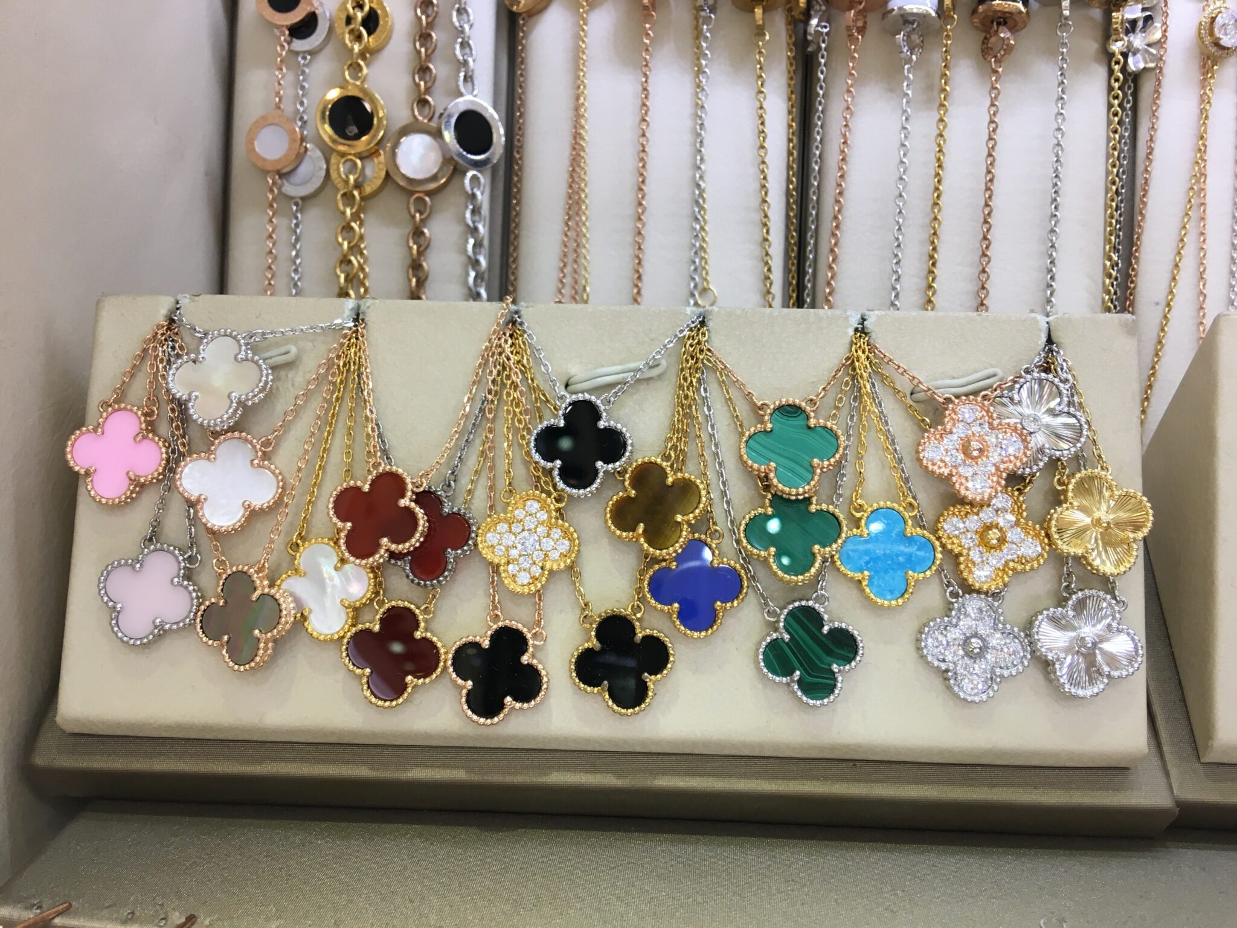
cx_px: 618
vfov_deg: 48.2
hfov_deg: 61.7
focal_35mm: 29
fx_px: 1036
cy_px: 464
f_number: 2.2
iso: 32
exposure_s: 1/33
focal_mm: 4.15
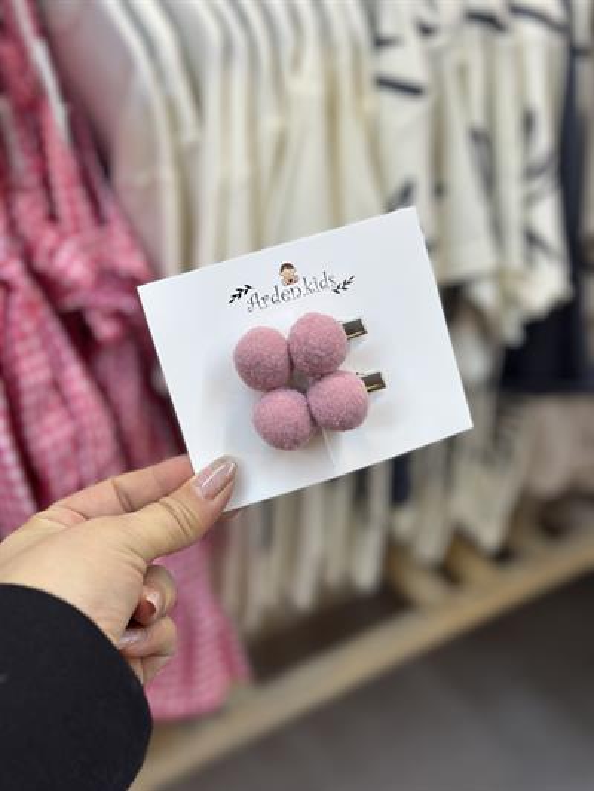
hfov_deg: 30.3
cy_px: 396
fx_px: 1098
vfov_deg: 39.6
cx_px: 297
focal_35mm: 48
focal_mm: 6.86
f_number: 1.78
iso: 64
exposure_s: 1/168
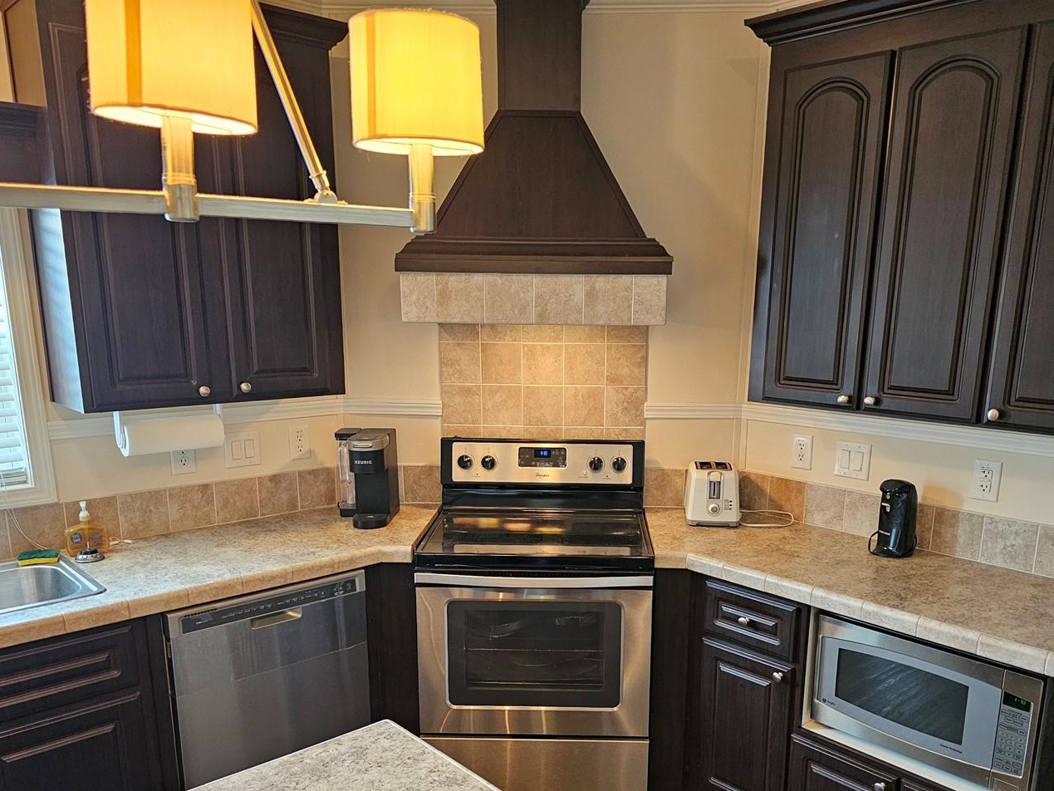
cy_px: 496
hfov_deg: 61.6
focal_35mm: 29
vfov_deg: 47.8
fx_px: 883
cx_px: 556
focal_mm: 6.3
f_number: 1.7
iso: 640
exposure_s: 1/120
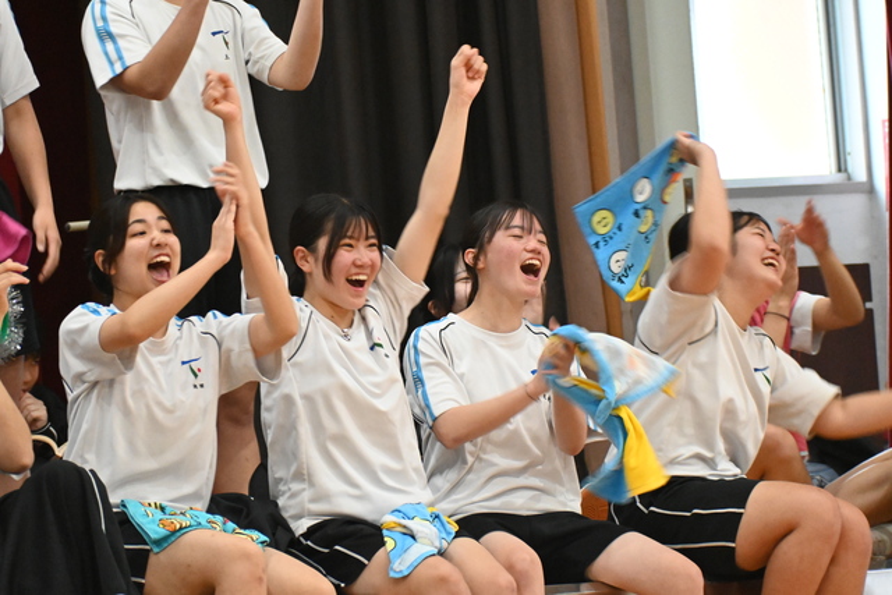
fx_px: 11152
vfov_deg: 3.1
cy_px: 298
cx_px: 446
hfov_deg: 4.6
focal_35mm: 450
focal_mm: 300
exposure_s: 1/125
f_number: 6.3
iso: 7200
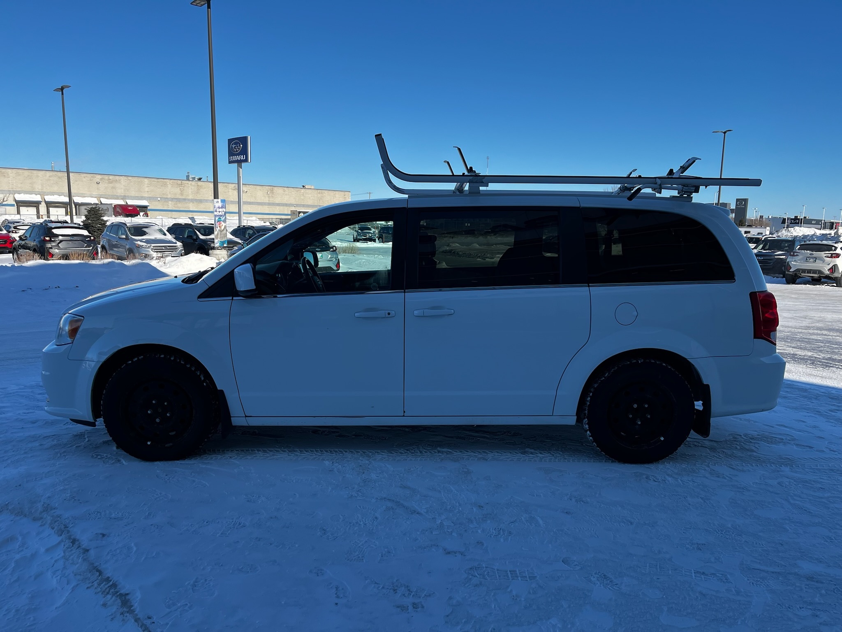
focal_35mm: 26
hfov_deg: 67.3
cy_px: 316
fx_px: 632
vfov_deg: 53.1
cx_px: 421
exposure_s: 1/3135
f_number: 1.6
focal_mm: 5.1
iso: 50
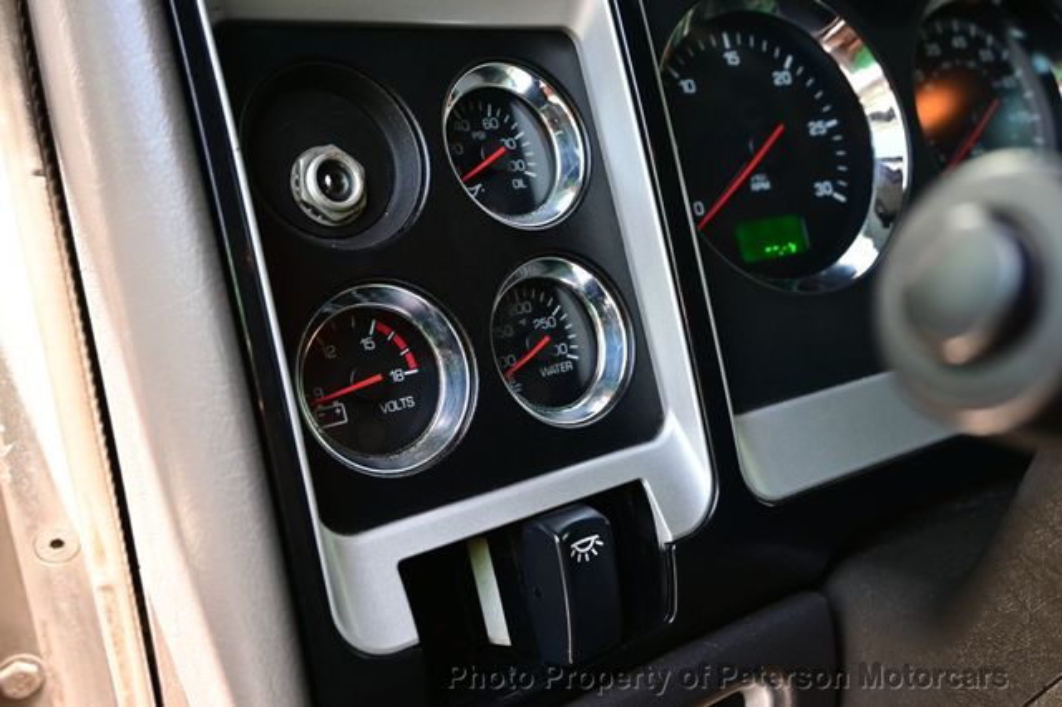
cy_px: 354
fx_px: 973
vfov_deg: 39.9
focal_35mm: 33
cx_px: 531
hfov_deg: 57.2
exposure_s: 1/40
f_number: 4
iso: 160
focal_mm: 22
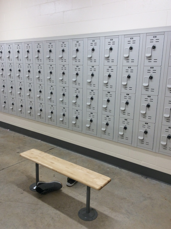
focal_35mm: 32
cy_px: 114
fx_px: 211
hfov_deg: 44.1
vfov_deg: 56.9
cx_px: 86
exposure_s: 1/40
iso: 40
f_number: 2.4
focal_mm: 3.3
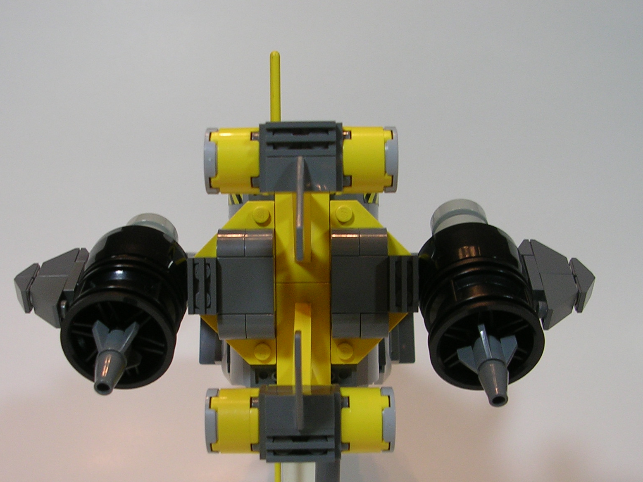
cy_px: 295
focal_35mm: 50
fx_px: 929
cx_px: 300
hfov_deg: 38.2
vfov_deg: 29.0
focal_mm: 5.8
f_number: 2.8
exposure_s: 1/33.1
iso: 50
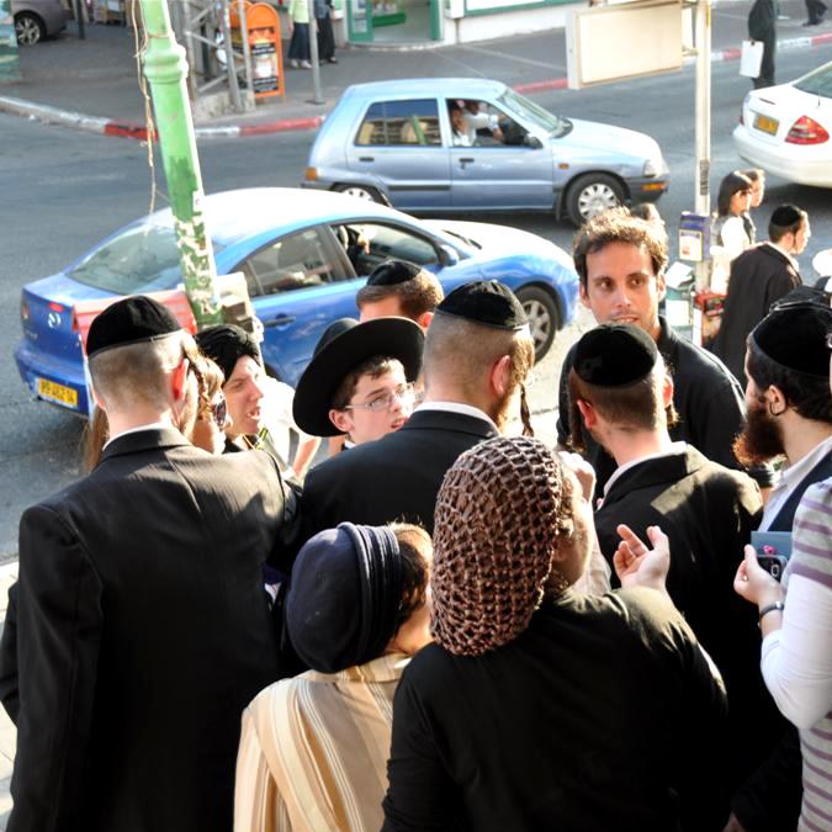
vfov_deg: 25.5
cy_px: 418
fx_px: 1839
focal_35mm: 68
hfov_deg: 25.4
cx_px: 493
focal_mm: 35
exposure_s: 1/125
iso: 360
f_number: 5.6
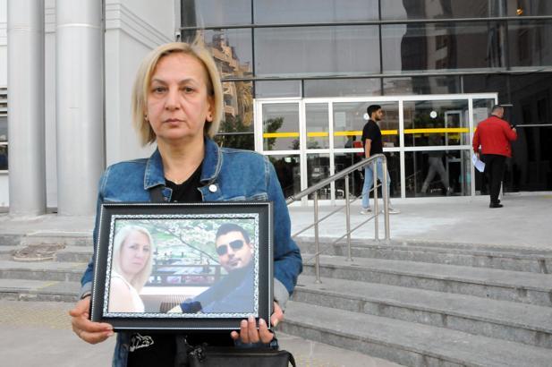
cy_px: 184
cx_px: 276
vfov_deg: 36.8
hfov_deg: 53.2
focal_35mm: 36
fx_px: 551
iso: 3200
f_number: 13
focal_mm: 24
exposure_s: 1/640
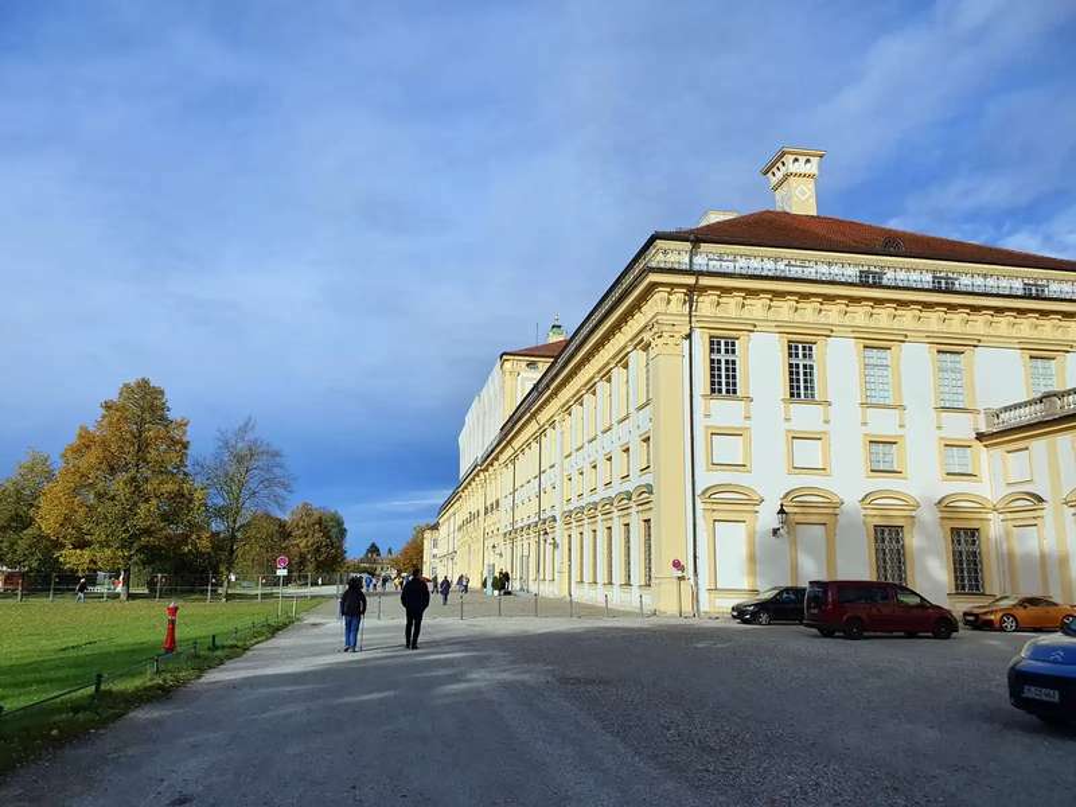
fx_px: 808
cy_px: 404
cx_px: 538
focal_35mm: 26
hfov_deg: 67.3
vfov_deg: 53.1
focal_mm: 4.3
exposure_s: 1/3592
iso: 50
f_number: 2.4
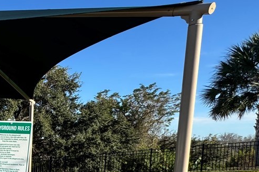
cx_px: -108
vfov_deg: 26.3
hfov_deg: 29.7
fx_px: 338
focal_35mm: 47
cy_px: 191
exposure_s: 1/578
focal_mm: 2.22
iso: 40
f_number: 2.2
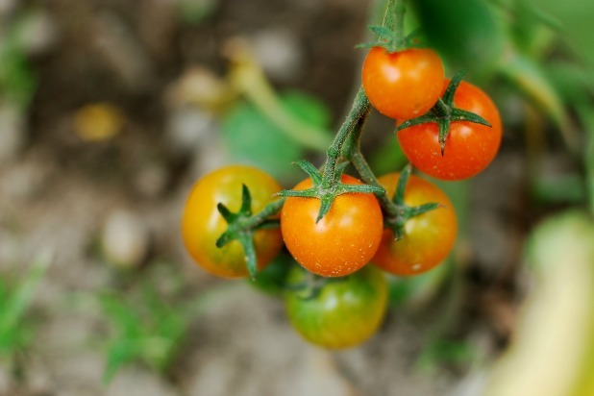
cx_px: 297
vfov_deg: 18.2
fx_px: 1237
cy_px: 198
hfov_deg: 27.0
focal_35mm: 75
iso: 200
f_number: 2.8
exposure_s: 1/500
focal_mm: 50
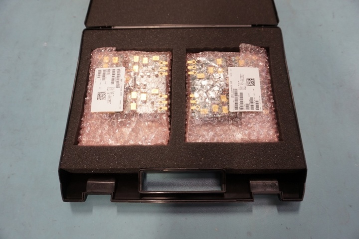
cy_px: 120
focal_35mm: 24
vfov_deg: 53.1
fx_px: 239
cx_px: 180
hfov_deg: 73.7
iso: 500
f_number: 4
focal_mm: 16
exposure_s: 1/60
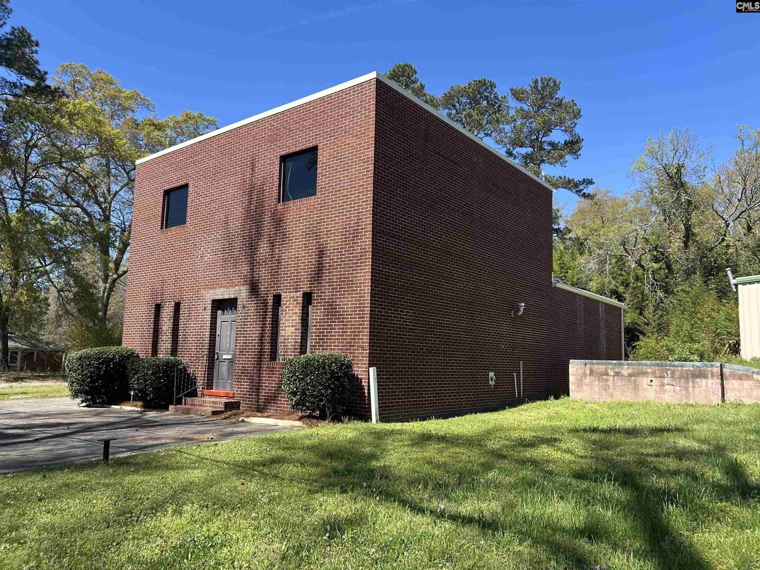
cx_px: 380
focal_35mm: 26
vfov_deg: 53.1
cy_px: 285
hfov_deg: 67.3
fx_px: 571
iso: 50
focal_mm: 5.7
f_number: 1.5
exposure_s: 1/1698
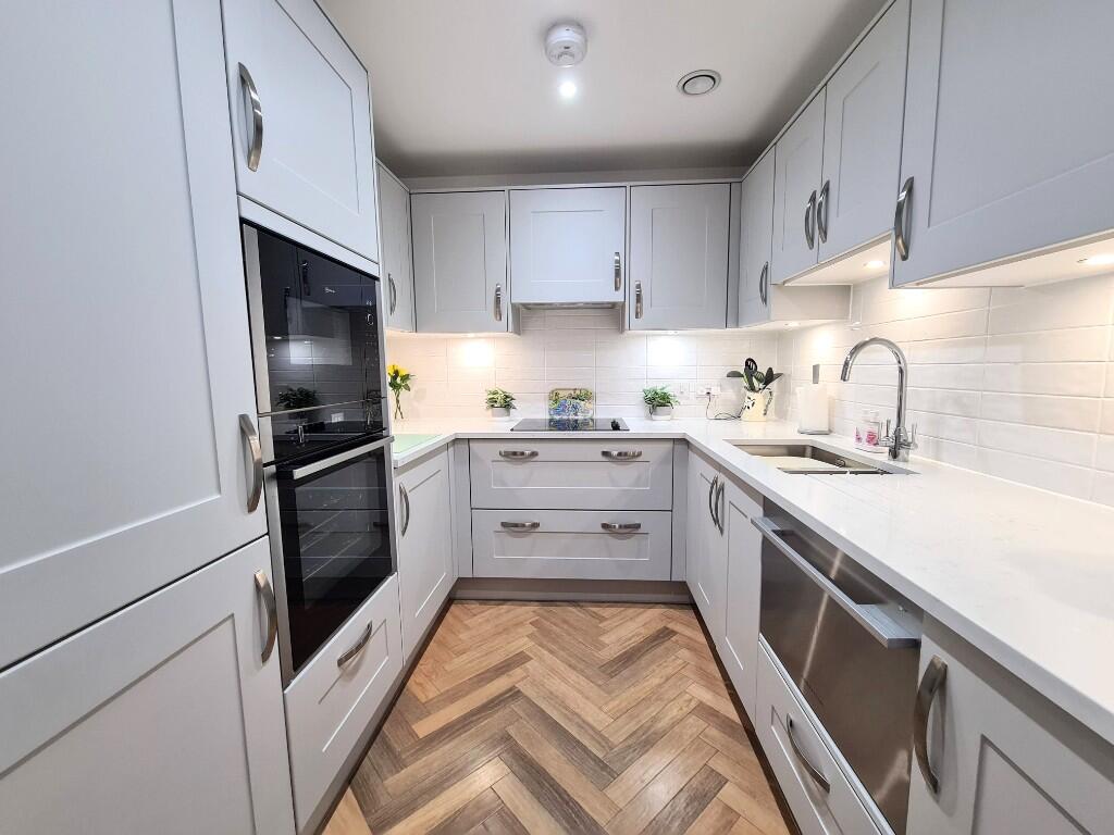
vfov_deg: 89.9
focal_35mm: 13
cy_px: 418
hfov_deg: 106.2
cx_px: 557
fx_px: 418
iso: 160
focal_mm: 2.2
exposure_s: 1/50
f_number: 2.2
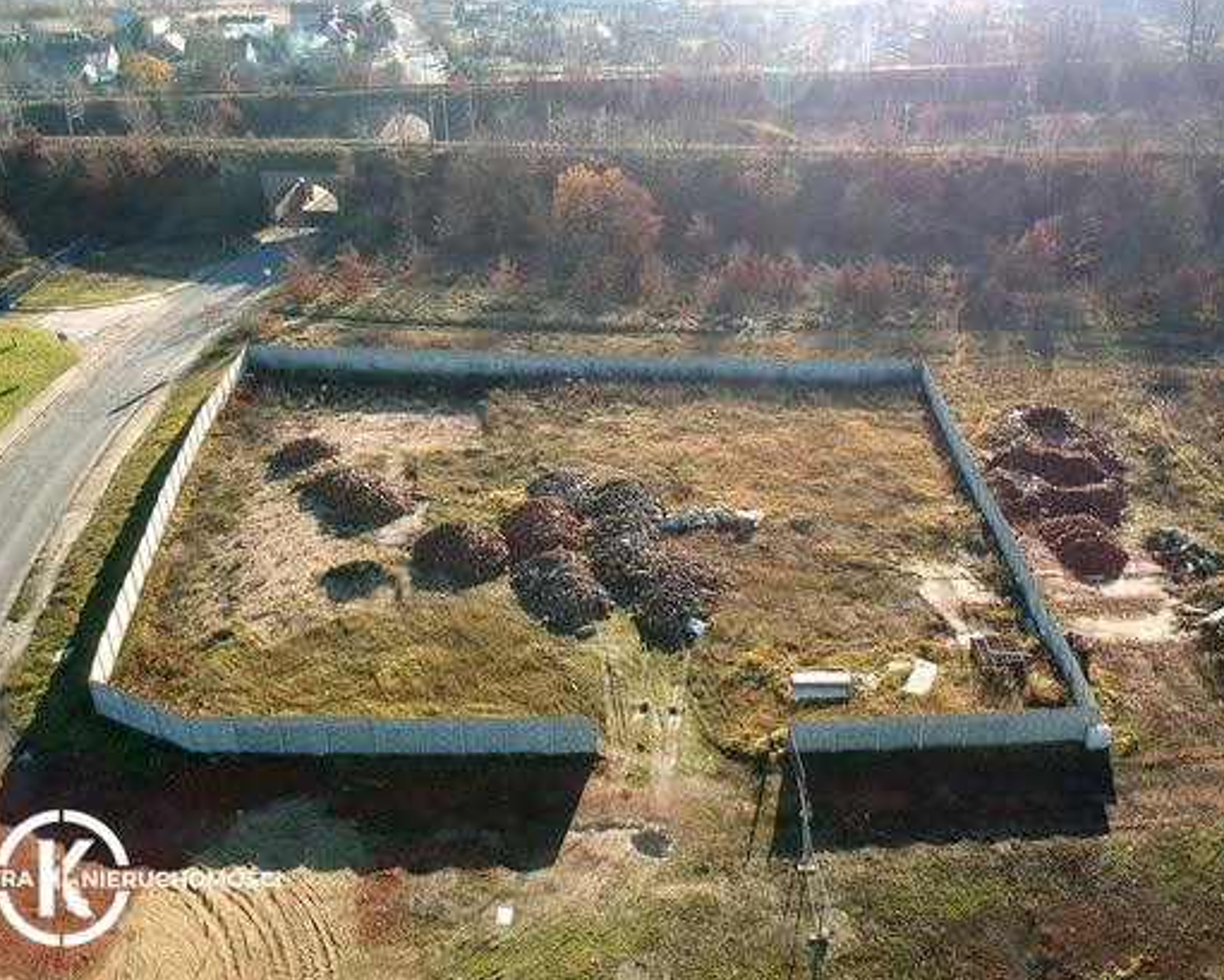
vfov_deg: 47.1
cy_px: 492
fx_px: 1123
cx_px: 654
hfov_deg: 57.1
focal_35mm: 31
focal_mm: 4.49
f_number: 2.6
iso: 100
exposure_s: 1/400
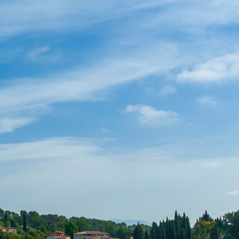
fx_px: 617
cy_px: 243
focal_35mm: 79
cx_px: -30
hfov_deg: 20.8
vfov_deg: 21.1
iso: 200
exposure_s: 1/640
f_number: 8
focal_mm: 12.3
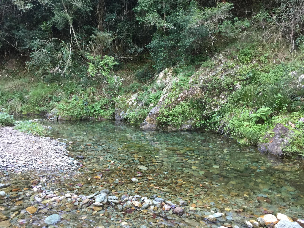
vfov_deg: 48.2
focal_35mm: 29
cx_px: 152
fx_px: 255
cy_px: 114
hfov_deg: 61.7
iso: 64
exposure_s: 1/33
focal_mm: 4.15
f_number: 2.2
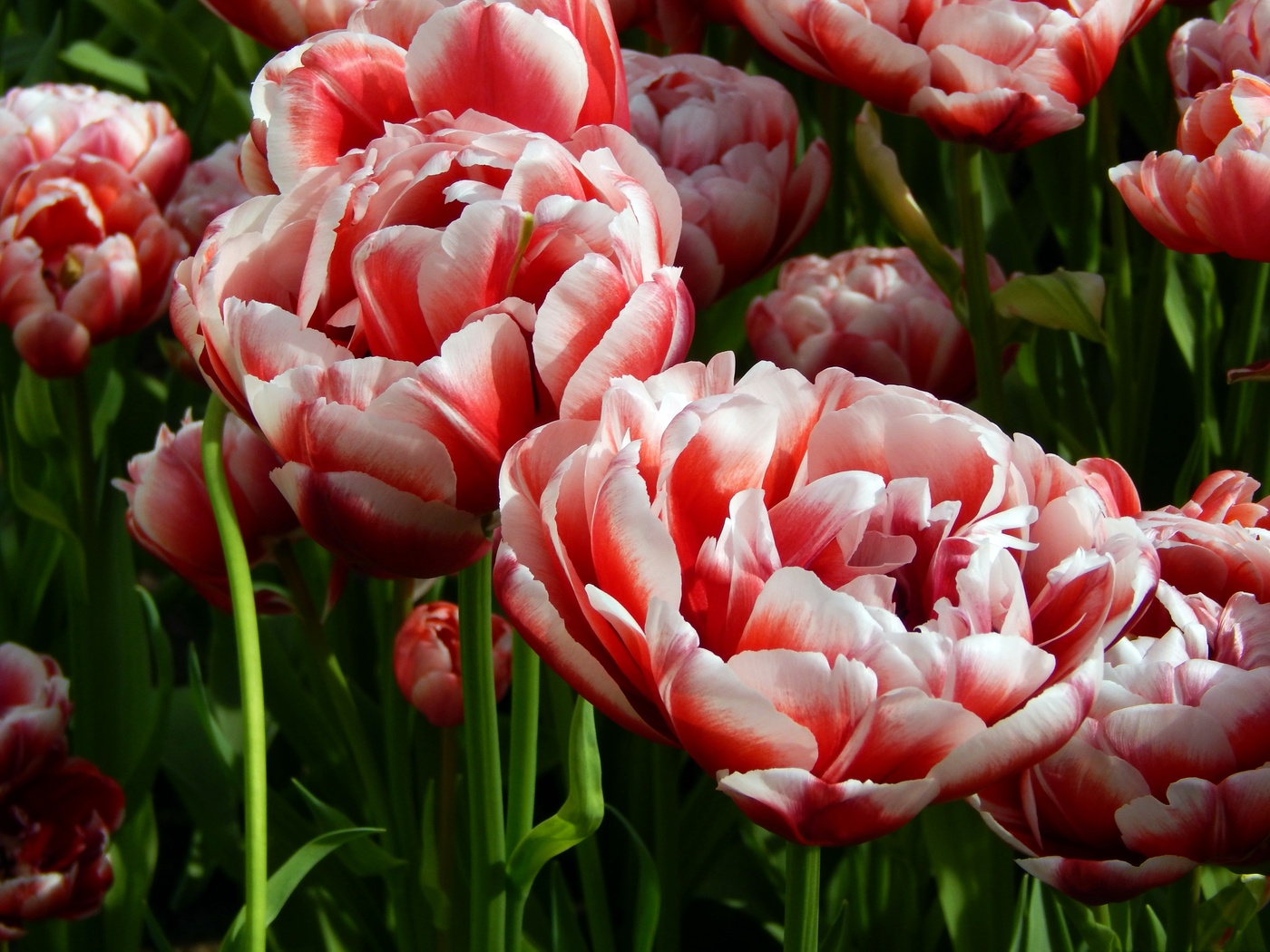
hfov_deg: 13.9
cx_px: 635
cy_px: 476
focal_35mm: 142
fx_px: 5210
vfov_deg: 10.4
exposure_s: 1/250
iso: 125
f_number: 4.9
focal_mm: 25.3
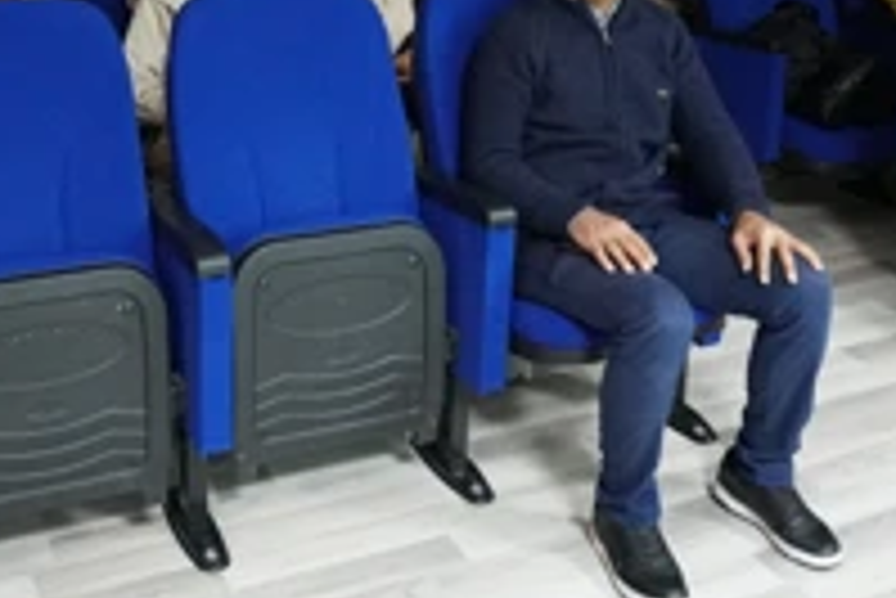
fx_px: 1320
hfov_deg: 37.4
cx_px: 387
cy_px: -43
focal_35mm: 53
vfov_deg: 24.1
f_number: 3.5
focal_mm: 16
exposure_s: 1/40
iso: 6400
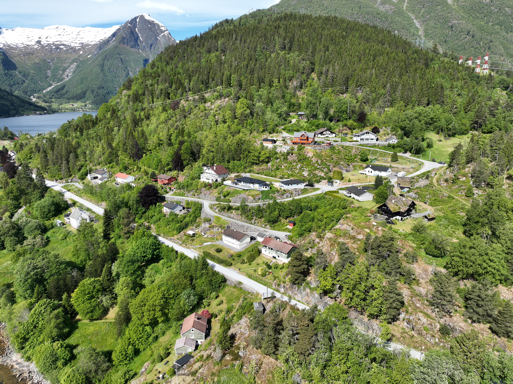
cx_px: 256
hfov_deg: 71.6
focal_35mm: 24
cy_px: 192
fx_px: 356
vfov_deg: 56.8
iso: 100
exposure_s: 1/1600
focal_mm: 12.29
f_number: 2.8
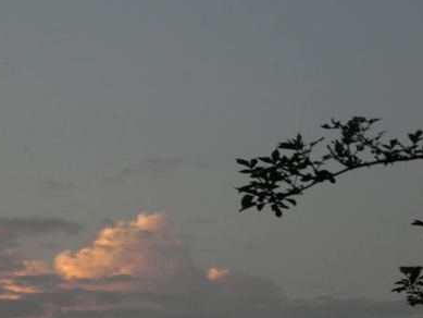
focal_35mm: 199
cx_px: 126
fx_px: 2432
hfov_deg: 9.9
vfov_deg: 7.5
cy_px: 242
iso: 247
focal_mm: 23
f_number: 4.5
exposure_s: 1/250
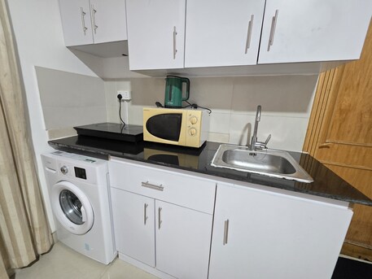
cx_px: 186
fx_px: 140
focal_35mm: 13
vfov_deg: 89.9
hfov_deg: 106.2
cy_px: 140
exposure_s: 1/50
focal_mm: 2.2
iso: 1000
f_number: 1.9
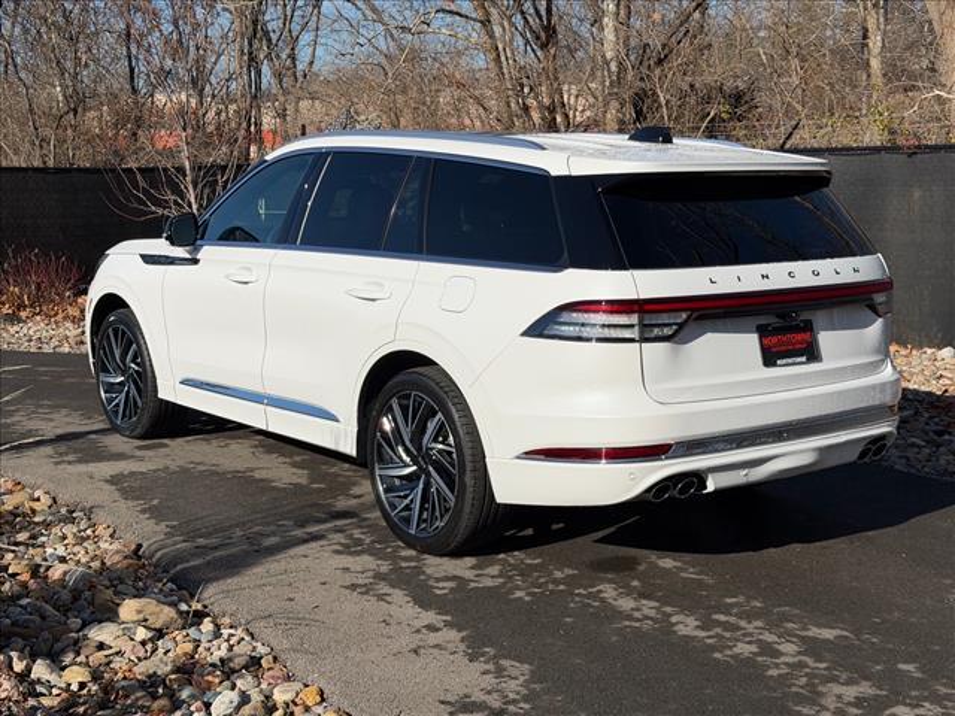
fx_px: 1324
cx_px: 478
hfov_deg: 39.7
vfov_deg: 30.3
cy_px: 358
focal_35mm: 48
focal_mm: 6.76
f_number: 1.78
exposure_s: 1/9901
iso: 64
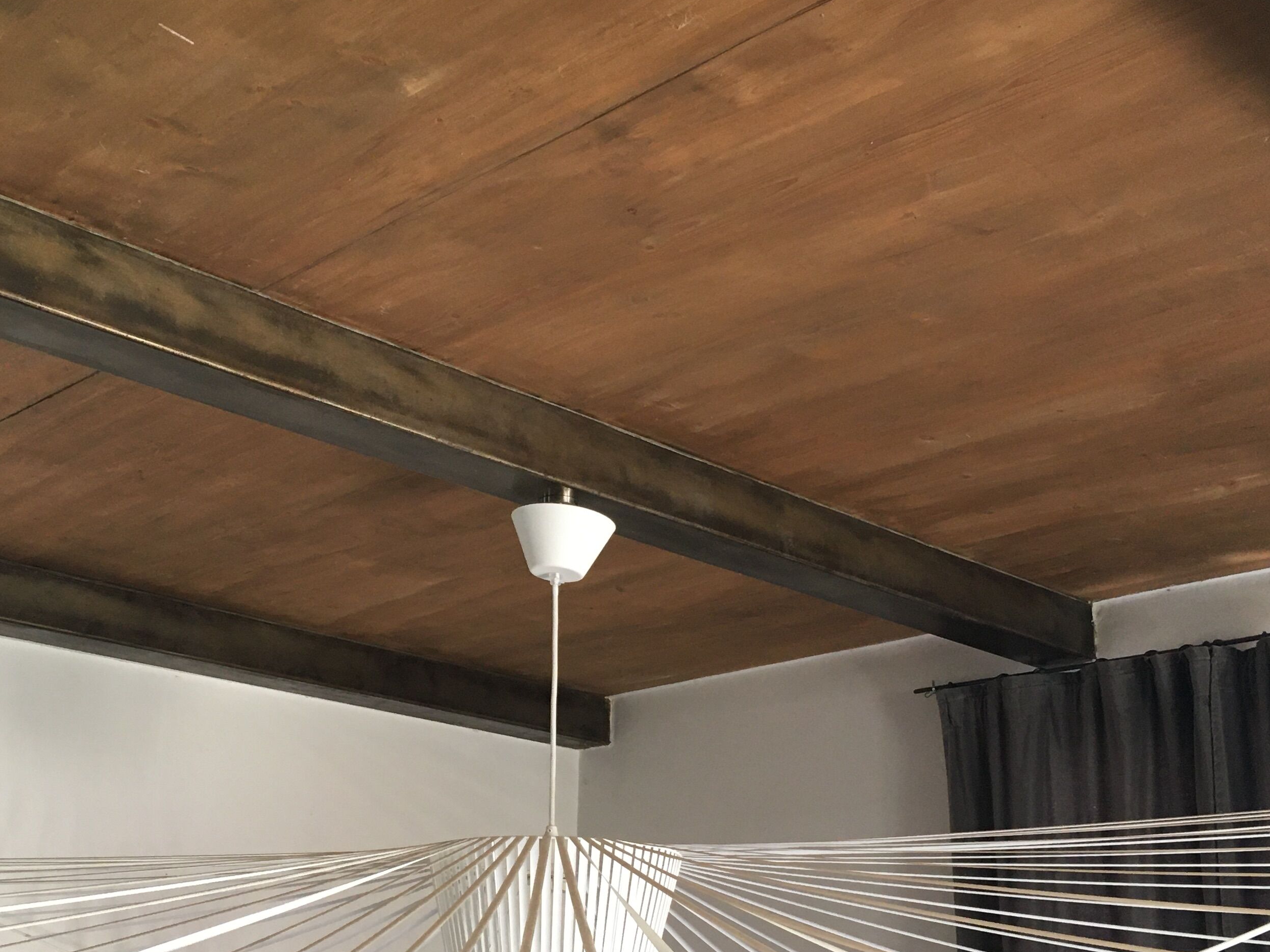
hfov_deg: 40.3
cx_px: 539
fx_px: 1724
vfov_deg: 30.7
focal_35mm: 47
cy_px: 602
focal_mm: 4.15
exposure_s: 1/33
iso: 125
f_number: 2.2
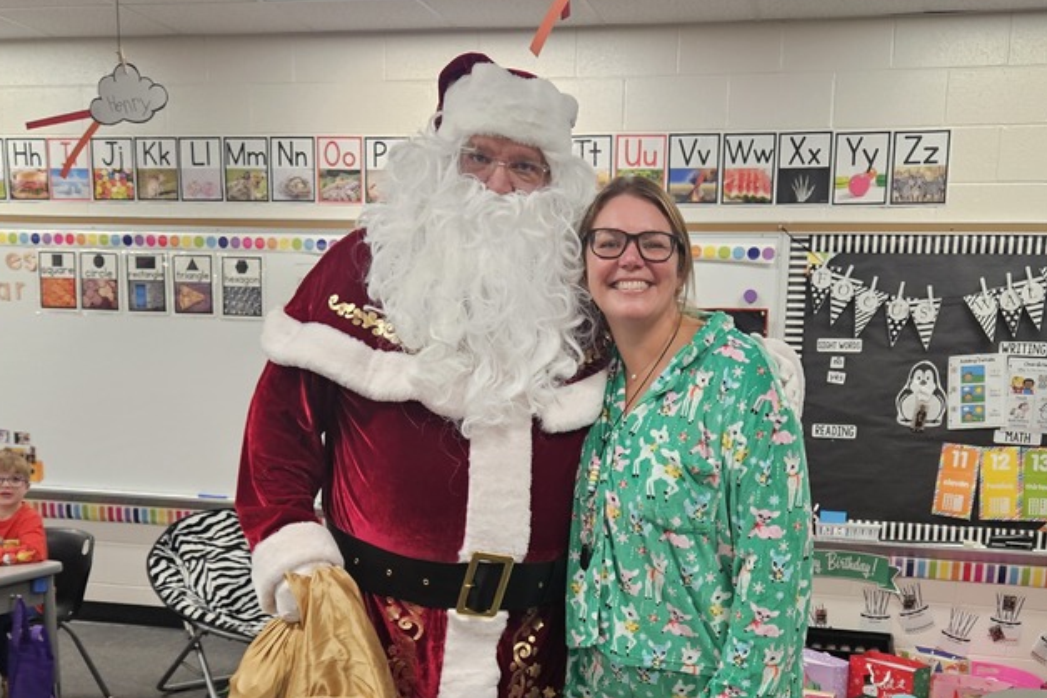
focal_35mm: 39
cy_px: 535
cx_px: 617
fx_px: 1134
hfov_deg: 49.3
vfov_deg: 33.5
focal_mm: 5.4
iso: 64
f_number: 1.8
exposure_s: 1/50
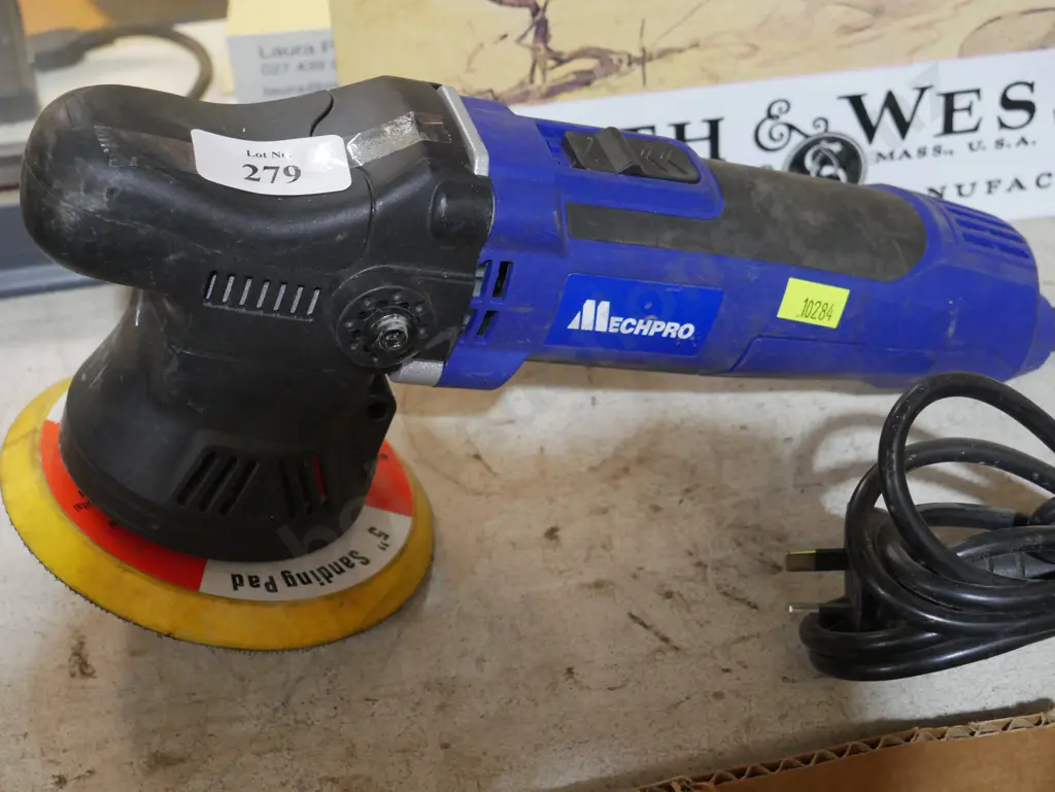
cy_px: 396
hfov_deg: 32.2
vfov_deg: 24.4
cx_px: 528
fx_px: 1829
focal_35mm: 60
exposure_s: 1/60
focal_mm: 30
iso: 2000
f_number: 5.4
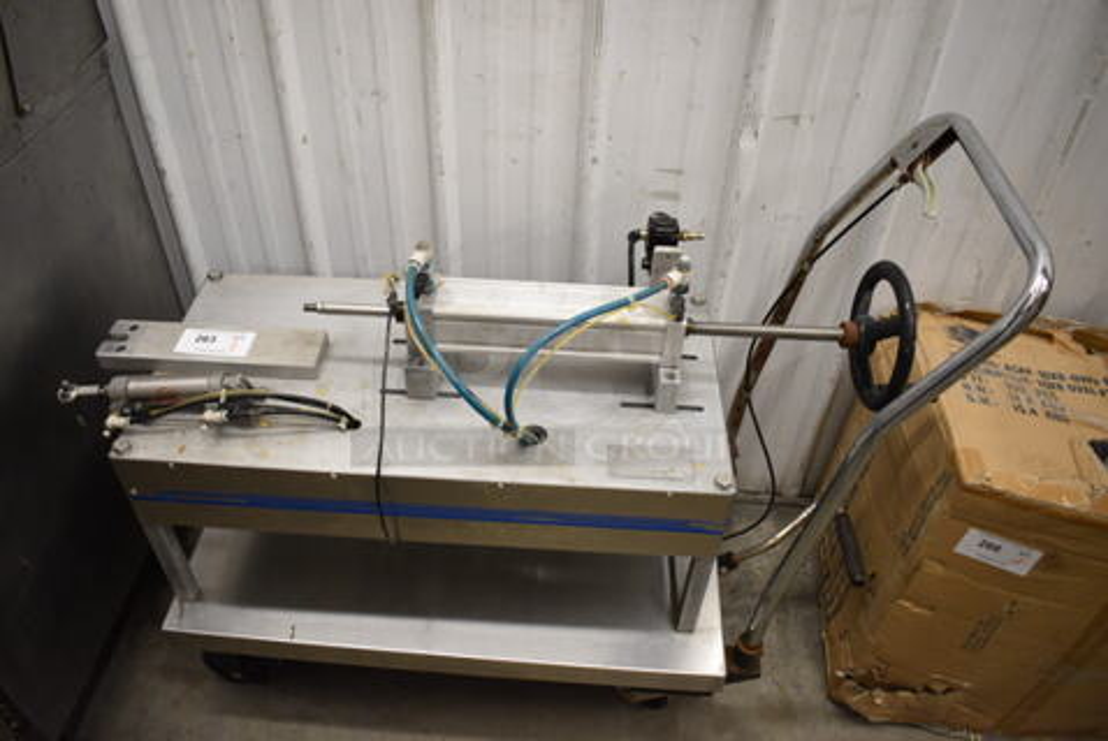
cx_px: 554
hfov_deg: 67.3
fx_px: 832
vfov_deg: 48.1
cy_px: 370
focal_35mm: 27
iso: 1400
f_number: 3.5
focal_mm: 18
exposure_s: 1/125
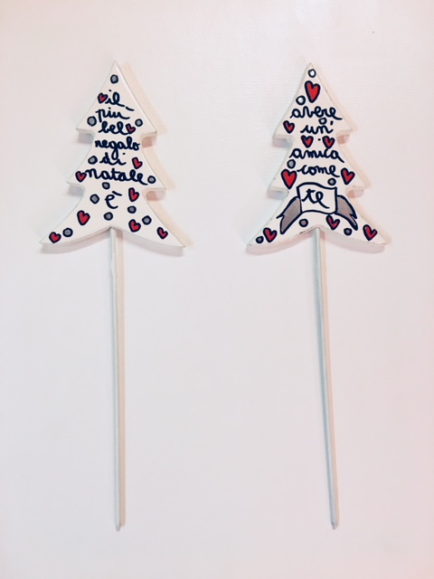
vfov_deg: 61.7
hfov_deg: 48.2
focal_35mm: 29
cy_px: 290
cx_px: 217
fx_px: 485
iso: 100
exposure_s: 1/33
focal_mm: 4.15
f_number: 2.2
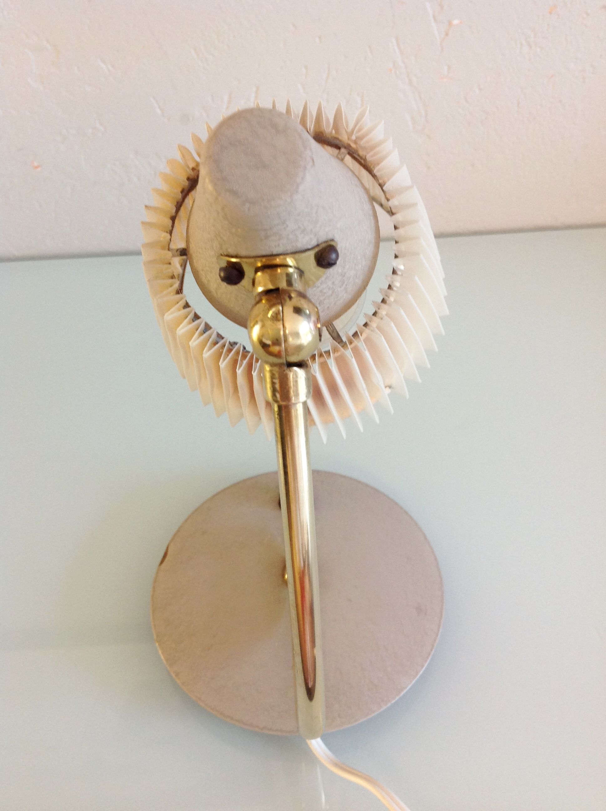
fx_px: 819
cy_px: 406
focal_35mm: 35
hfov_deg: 40.6
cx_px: 303
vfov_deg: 52.7
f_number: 2.4
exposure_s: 1/17
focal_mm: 4.28
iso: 125
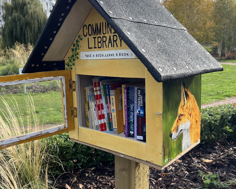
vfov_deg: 42.2
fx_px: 244
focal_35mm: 35
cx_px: 100
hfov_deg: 51.3
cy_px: 88
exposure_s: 1/827
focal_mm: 5.7
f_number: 1.5
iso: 50
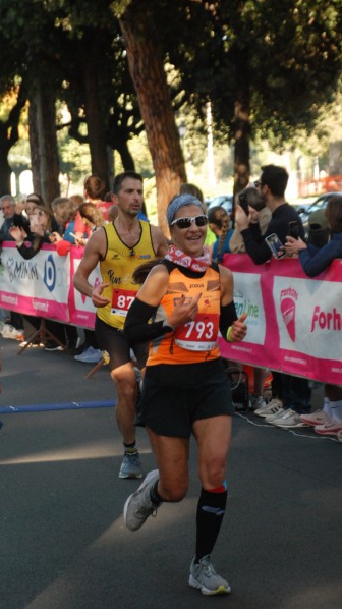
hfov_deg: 10.2
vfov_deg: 18.1
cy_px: 304
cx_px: 151
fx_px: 1912
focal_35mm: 119
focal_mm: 75
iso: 1000
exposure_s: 1/320
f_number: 5.6
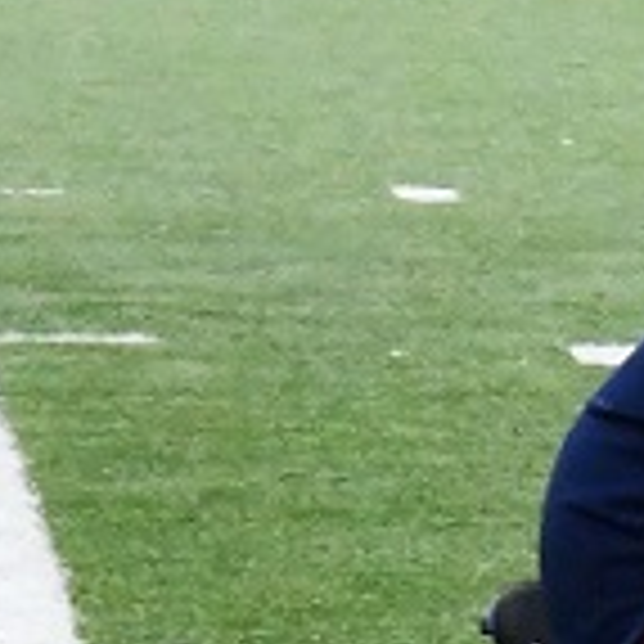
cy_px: 581
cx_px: 1234
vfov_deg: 3.1
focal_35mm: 568
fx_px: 11955
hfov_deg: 3.1
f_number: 16
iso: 5000
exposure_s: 1/1000
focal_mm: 70
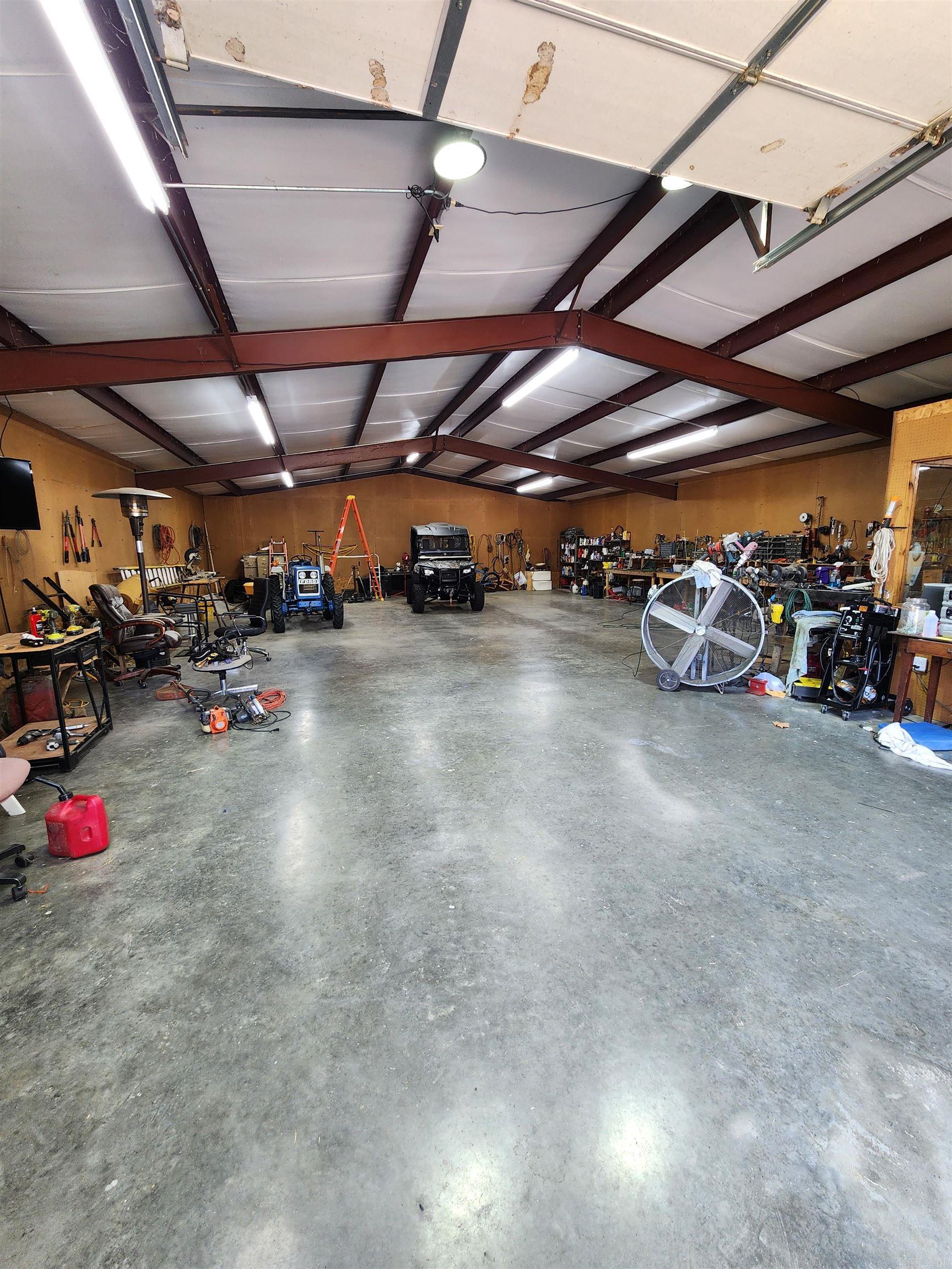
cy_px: 634
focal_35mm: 13
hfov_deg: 89.9
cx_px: 476
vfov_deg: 106.2
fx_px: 477
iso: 125
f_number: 2.2
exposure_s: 1/60
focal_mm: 2.2
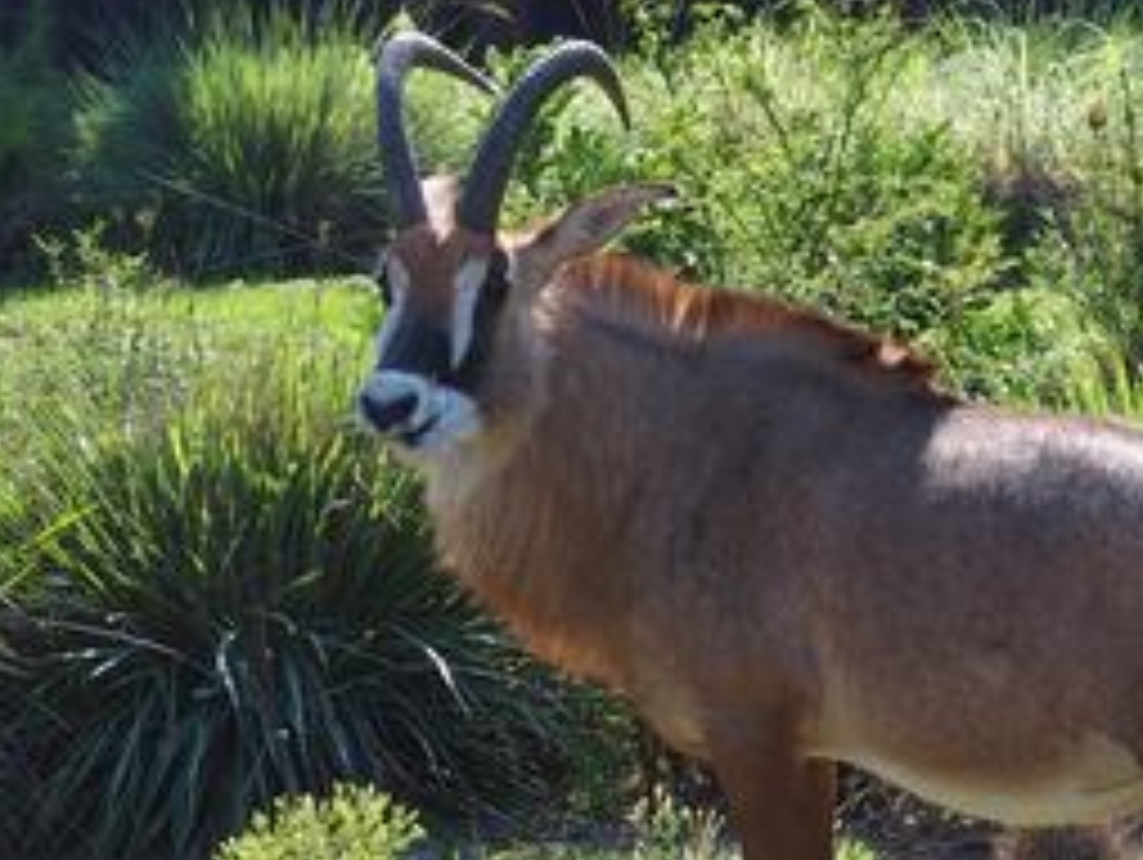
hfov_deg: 9.0
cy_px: 689
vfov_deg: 6.8
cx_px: 896
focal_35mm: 220
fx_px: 7271
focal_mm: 26.2
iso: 100
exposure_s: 1/400
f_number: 3.5
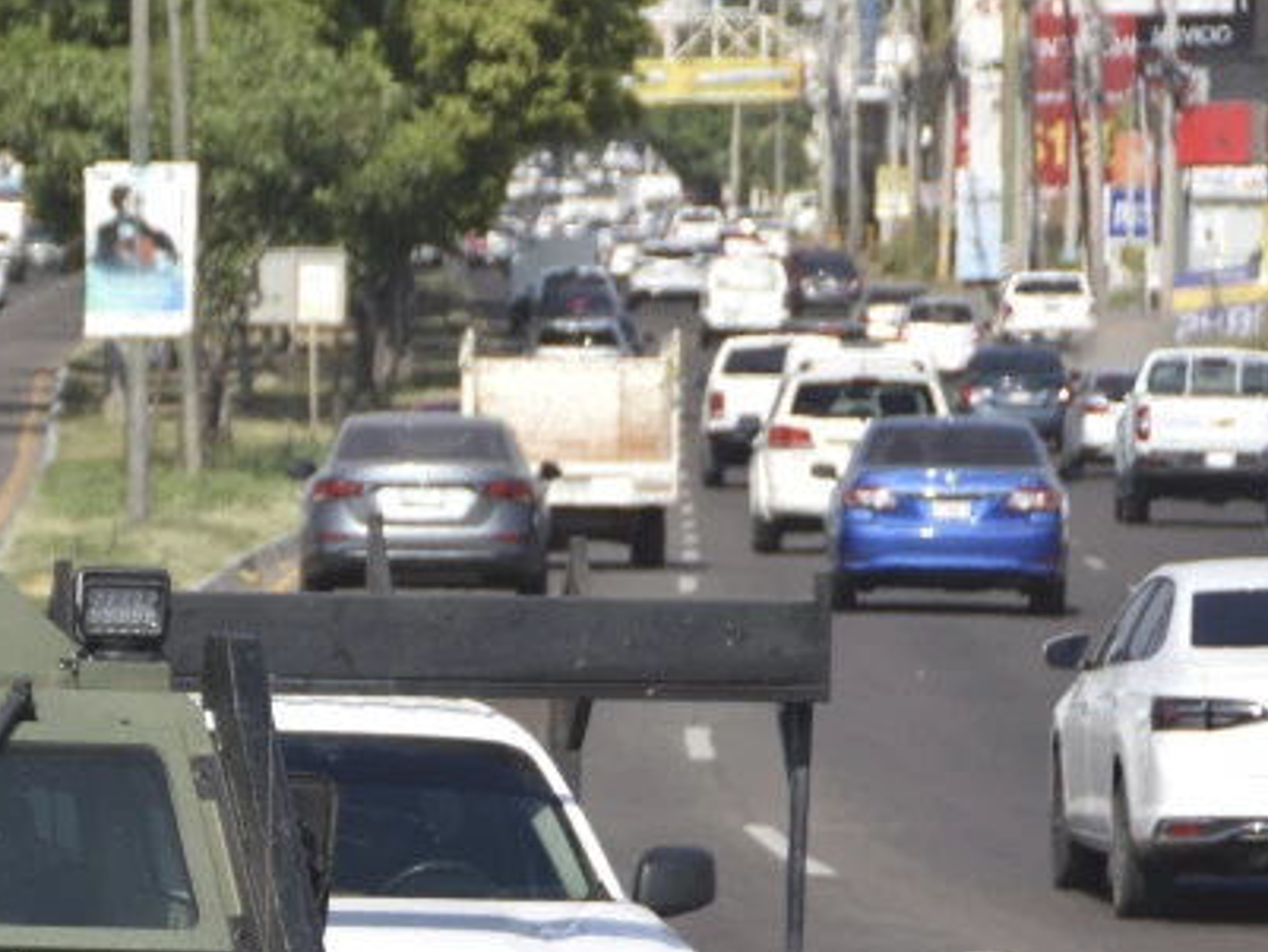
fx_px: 16615
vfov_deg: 3.3
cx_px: -370
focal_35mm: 453
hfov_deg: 4.4
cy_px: 924
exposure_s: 1/1250
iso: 200
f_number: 5.6
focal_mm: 105
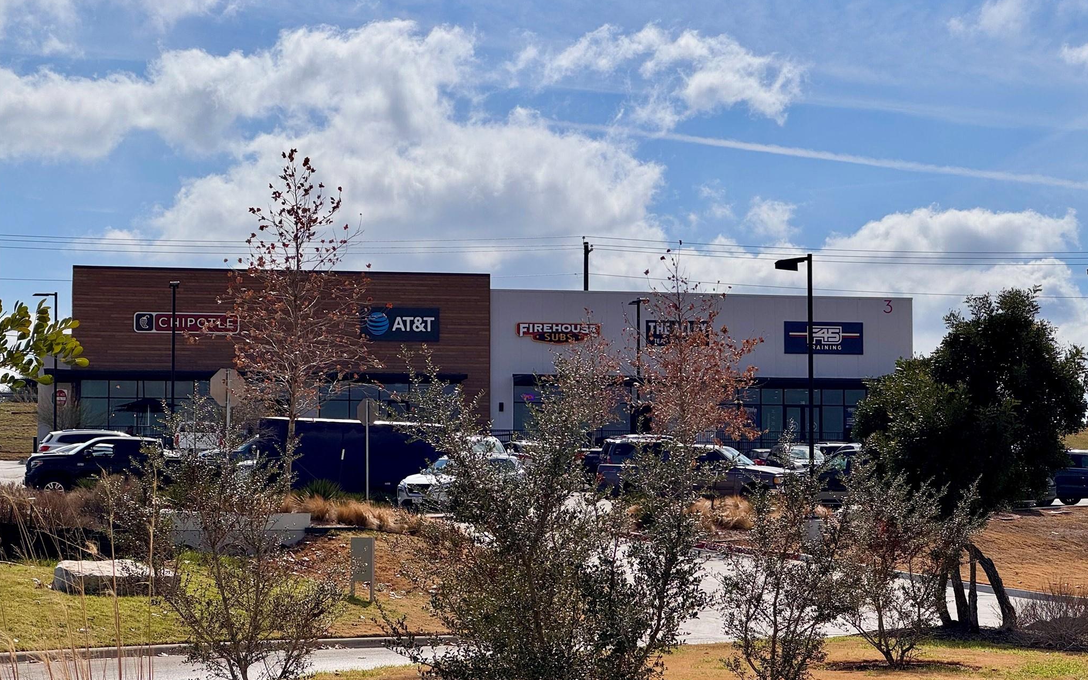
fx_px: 2431
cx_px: 544
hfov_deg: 25.2
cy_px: 370
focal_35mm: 82
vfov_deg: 15.9
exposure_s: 1/2660
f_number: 2.8
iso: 20
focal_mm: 9
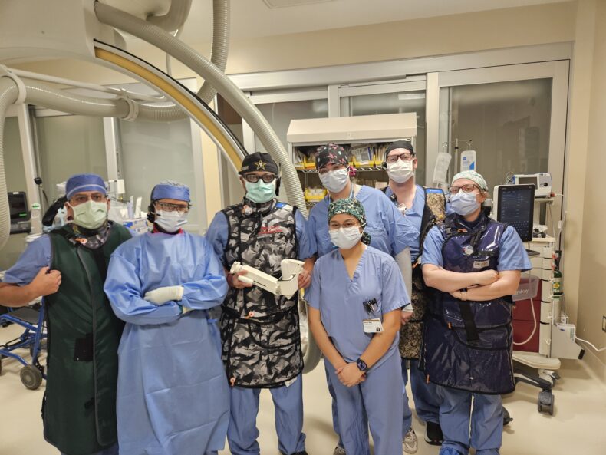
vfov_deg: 58.9
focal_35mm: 23
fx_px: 403
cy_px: 228
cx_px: 303
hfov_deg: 73.9
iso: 250
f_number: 1.8
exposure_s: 1/120
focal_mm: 5.4
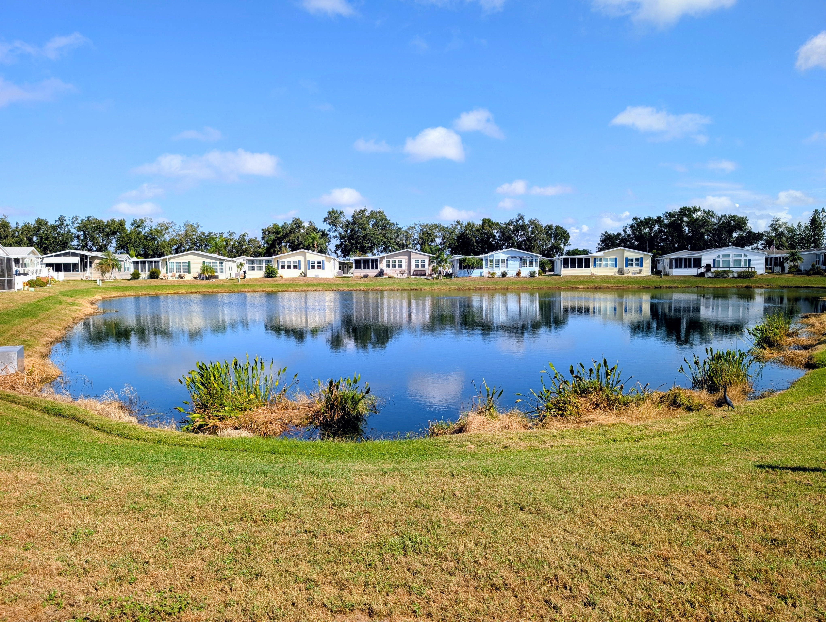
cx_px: 413
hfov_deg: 71.5
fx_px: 573
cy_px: 311
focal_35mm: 24
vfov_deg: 56.9
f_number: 1.68
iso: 19
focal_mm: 6.9
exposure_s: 1/1045
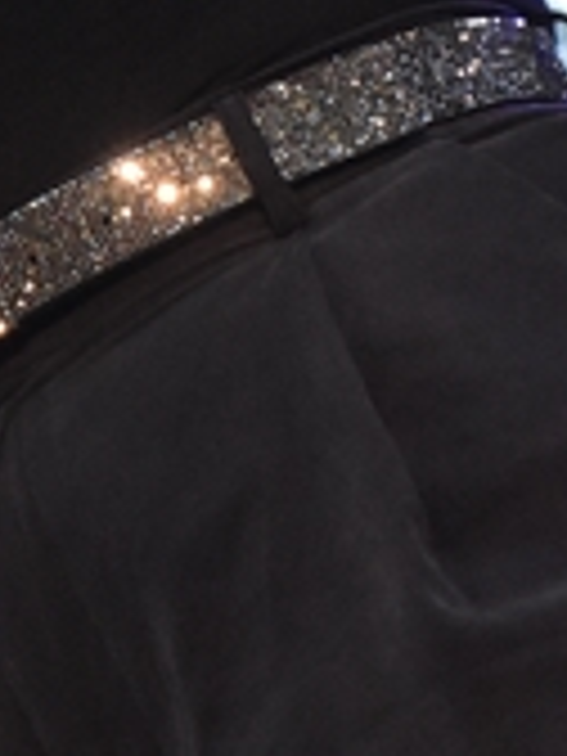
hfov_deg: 3.3
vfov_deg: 4.4
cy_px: -472
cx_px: -248
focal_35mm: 443
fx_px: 9675
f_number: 8
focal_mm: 86
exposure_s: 1/320
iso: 5000
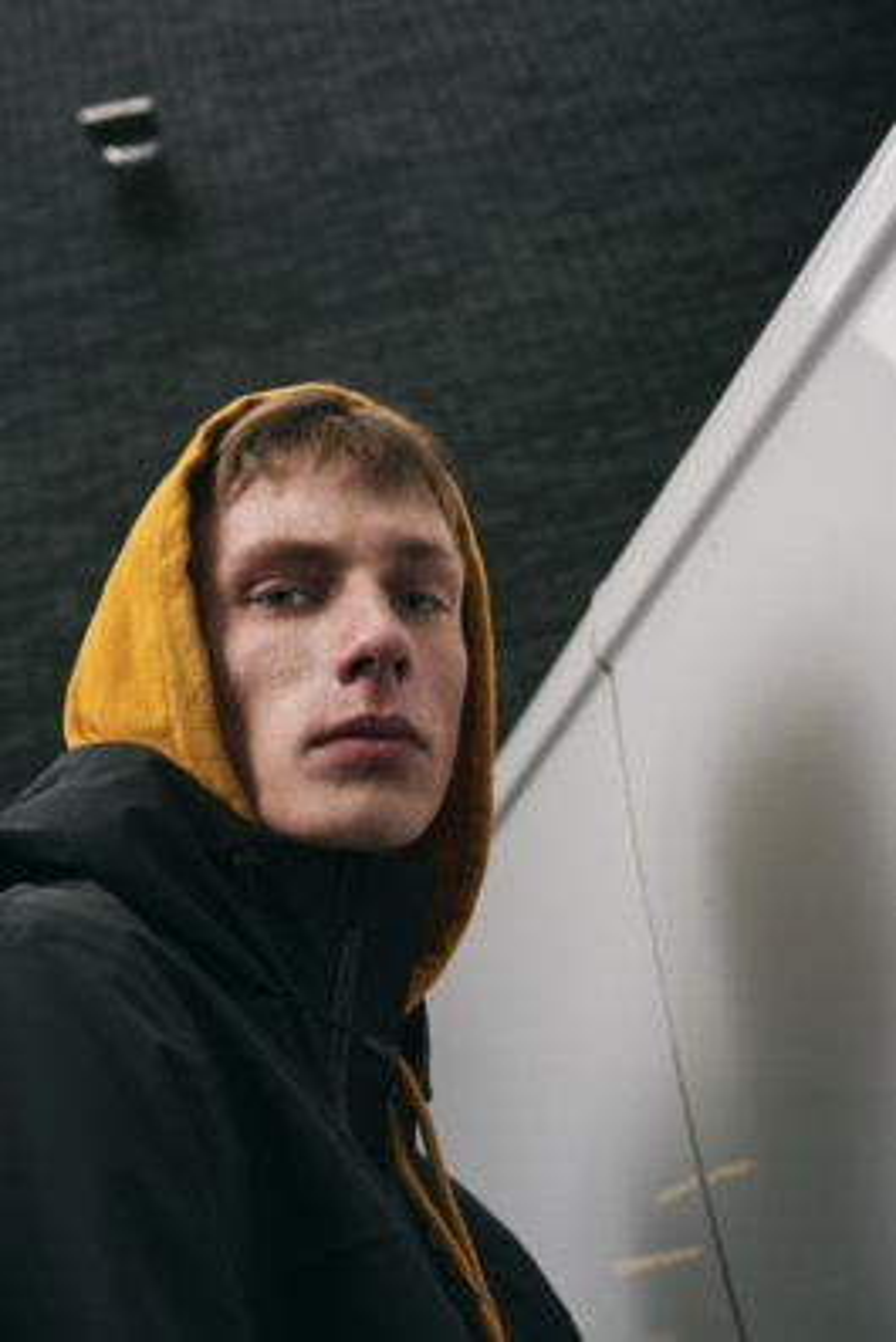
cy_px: 671
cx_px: 448
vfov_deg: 54.4
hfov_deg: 37.9
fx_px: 1305
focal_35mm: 35
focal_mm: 35
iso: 100
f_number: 6.3
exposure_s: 1/200
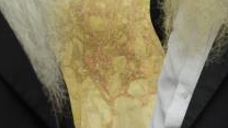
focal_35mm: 193
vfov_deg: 6.3
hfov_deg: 11.0
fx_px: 1164
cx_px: 249
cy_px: 7
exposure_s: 1/125
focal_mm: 25
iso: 1000
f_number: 5
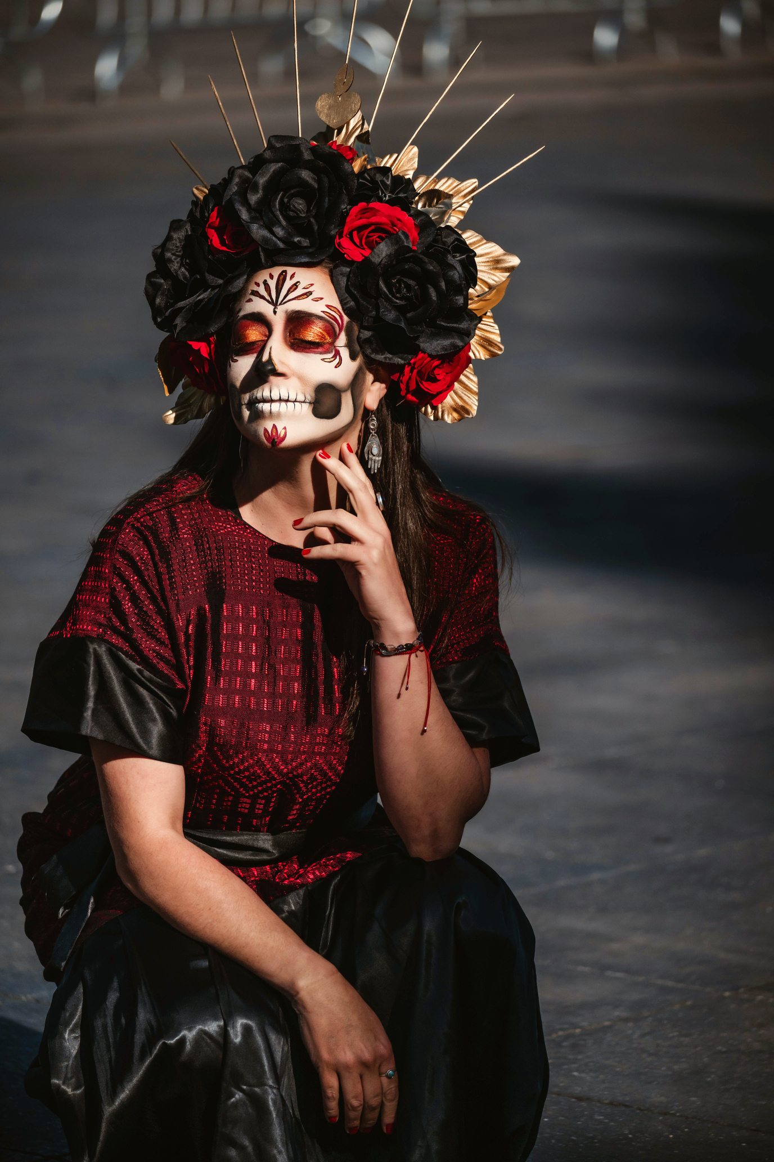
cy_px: 581
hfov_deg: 6.9
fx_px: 6449
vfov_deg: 10.3
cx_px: 387
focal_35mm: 200
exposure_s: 1/3200
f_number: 5.3
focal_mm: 200
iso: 320
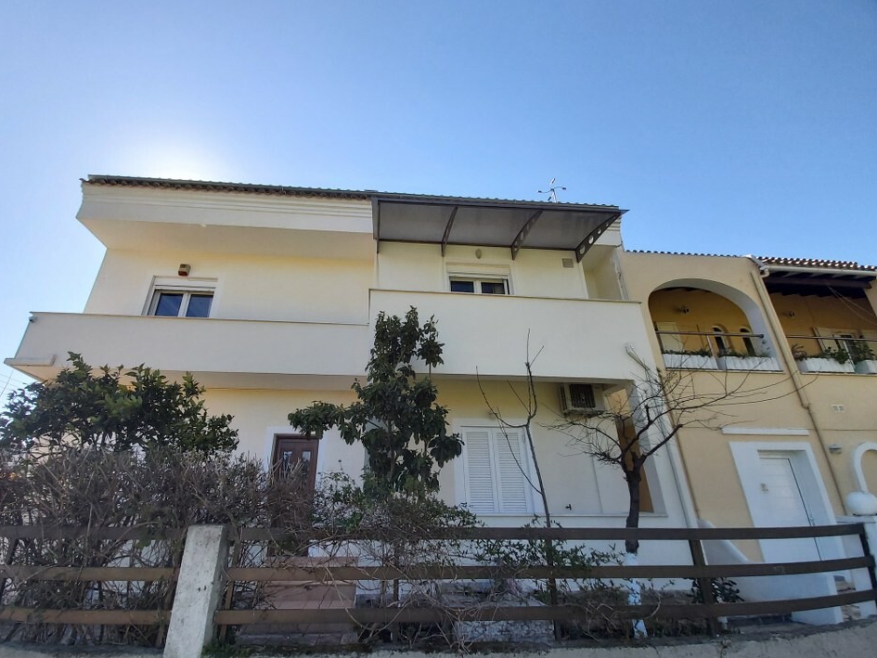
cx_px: 405
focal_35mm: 13
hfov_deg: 106.0
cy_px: 355
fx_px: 329
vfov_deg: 89.8
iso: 40
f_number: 2.2
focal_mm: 1.42
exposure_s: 1/701
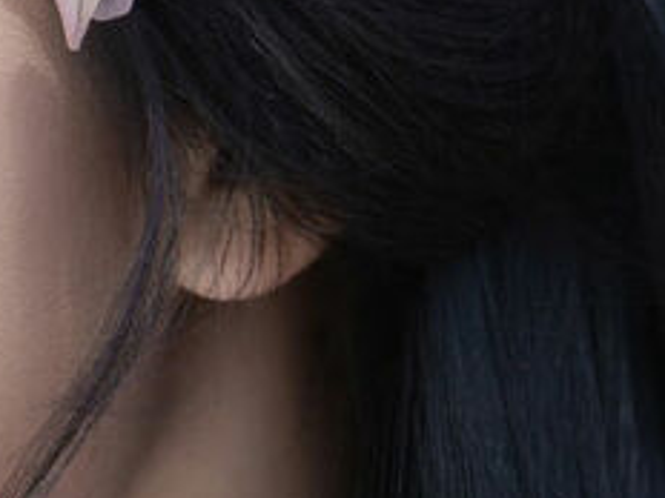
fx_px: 19403
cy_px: 1143
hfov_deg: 2.0
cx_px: 86
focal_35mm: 1010
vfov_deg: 1.5
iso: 100
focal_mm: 155
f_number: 5
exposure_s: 1/1250
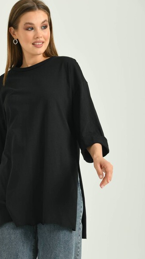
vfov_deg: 12.4
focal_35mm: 174
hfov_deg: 7.0
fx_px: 1190
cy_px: 134
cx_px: 37
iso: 100
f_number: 6.3
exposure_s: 1/160
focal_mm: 130
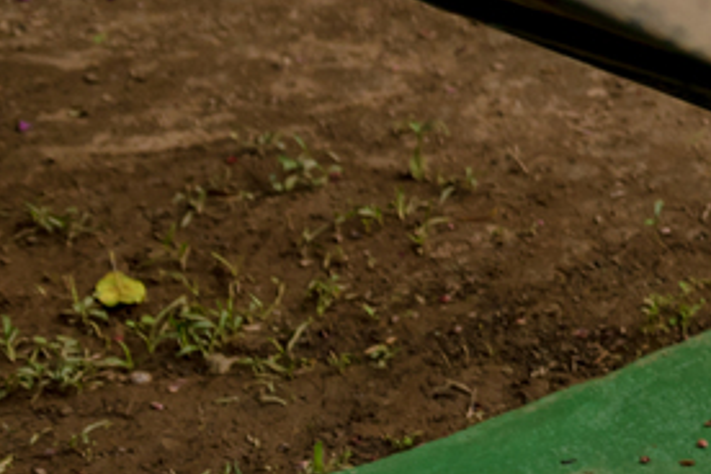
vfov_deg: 8.9
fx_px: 3002
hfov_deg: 11.8
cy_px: -89
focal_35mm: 152
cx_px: 1502
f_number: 3.2
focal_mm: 35
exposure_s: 1/250
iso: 250
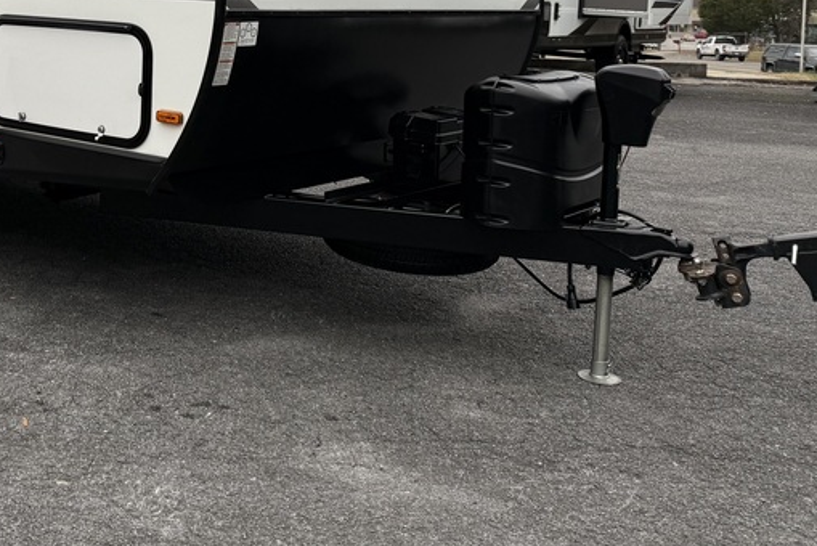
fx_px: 1113
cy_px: 14
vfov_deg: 26.3
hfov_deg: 37.3
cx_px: 61
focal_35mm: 49
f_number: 1.78
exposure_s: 1/341
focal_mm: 6.76
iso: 80
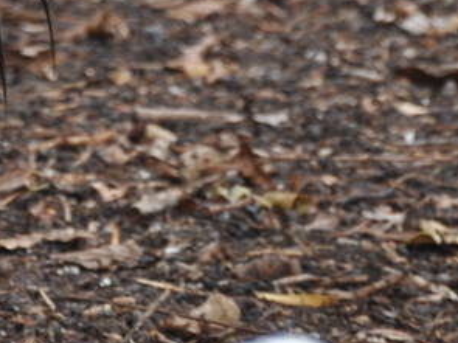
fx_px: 21690
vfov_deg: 0.9
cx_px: -425
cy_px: -263
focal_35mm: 1640
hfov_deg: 1.2
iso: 360
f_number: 5.3
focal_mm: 210
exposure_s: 1/200
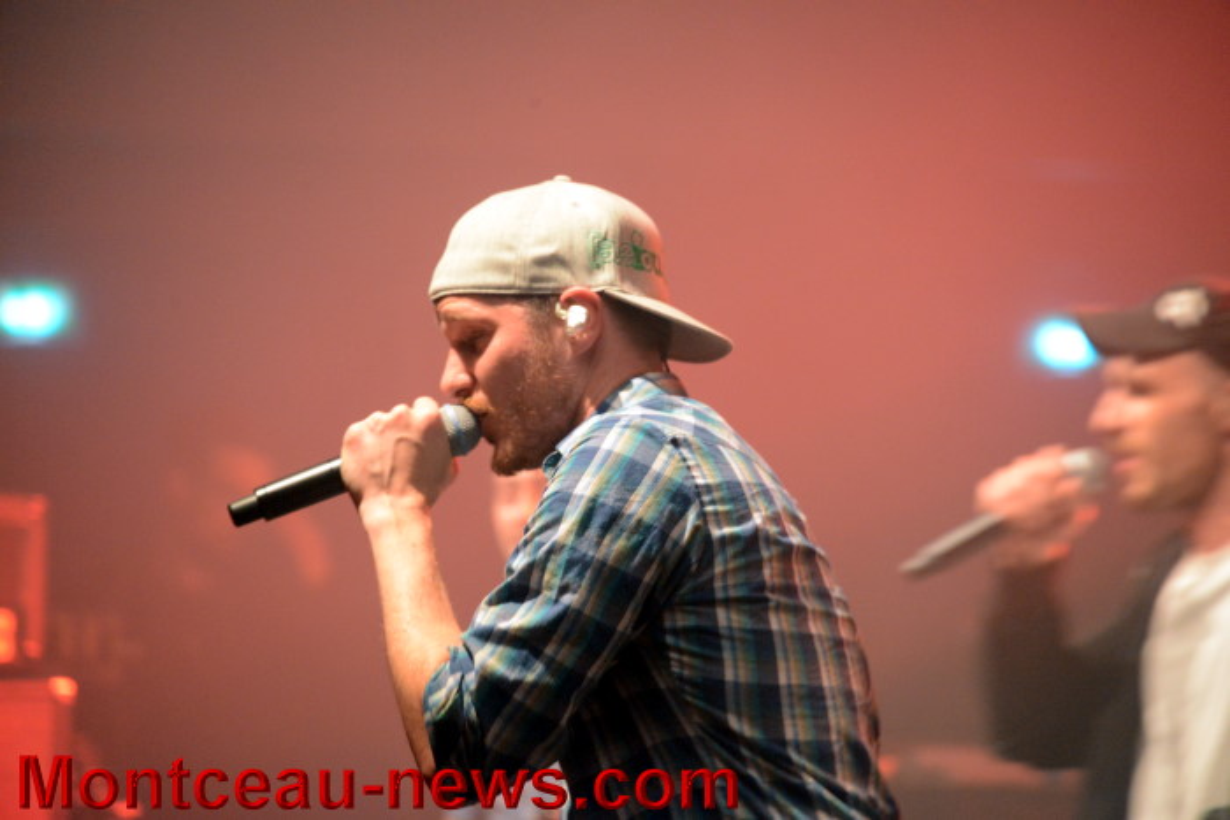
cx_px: 615
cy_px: 410
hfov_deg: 6.9
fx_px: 10251
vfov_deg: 4.6
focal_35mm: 300
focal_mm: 300
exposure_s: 1/40
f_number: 5.6
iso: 6400
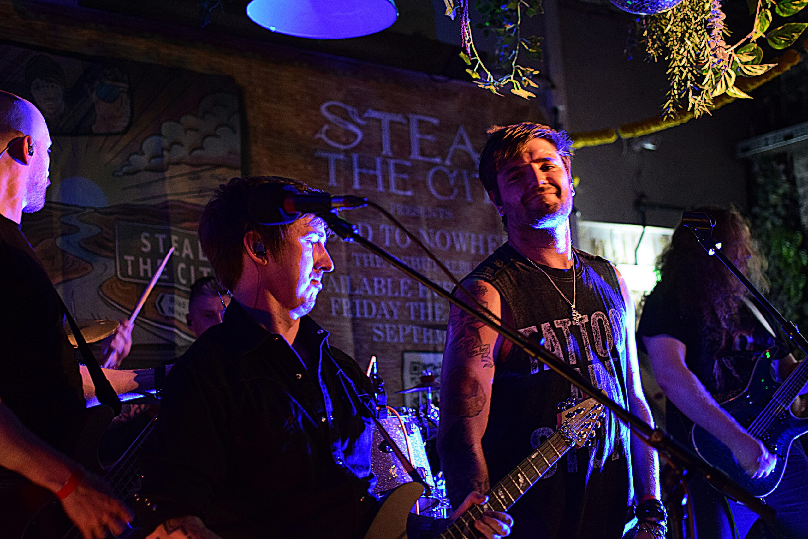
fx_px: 1178
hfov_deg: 37.8
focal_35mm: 52
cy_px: 270
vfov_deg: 25.8
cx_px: 404
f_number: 1.8
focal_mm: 35
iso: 1400
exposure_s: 1/60.2
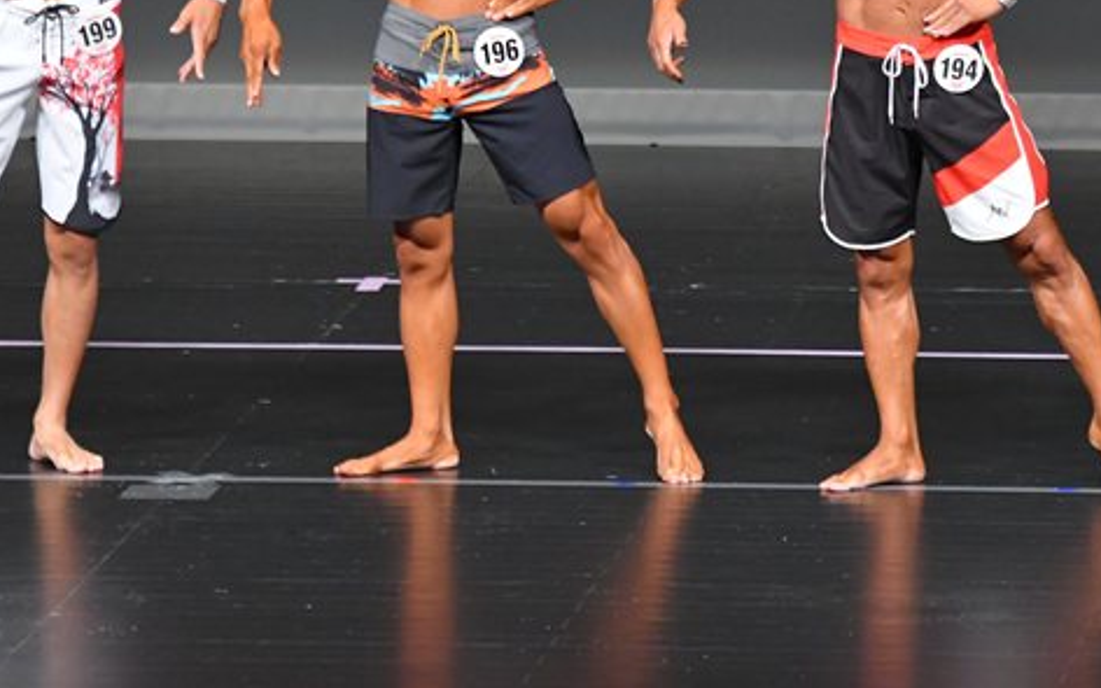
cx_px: 783
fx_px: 14313
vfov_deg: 2.8
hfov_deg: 4.4
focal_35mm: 477
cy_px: 100
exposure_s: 1/400
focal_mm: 190
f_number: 5.6
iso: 4000
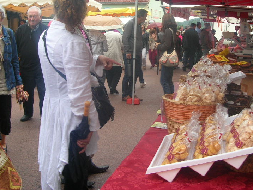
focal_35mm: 50
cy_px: 58
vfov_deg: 28.8
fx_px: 365
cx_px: 153
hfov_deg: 38.0
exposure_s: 1/39.6
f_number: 2.8
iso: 50
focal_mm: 5.8
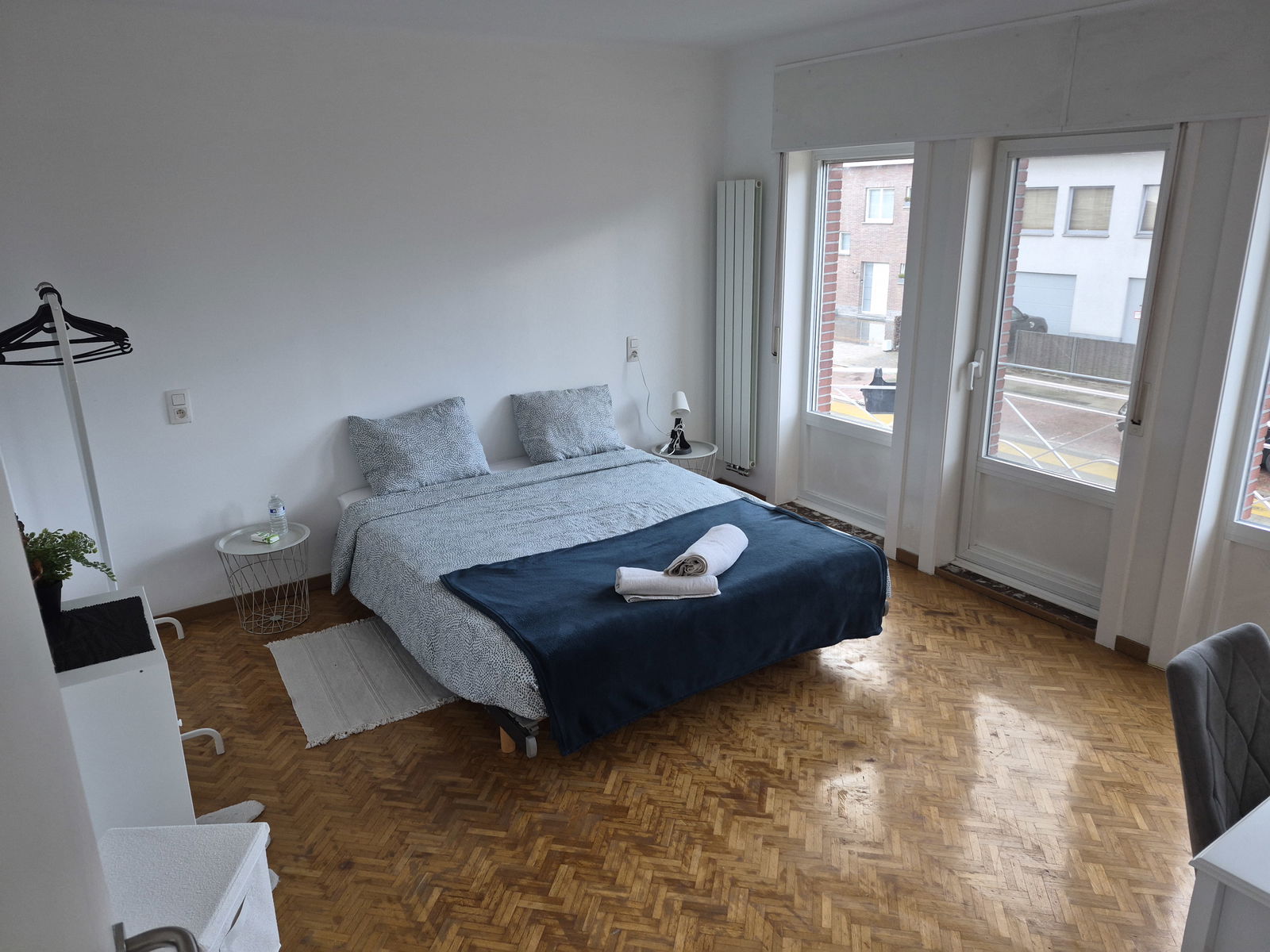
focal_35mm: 23
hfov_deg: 73.9
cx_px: 635
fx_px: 844
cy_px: 476
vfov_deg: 58.9
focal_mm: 5.4
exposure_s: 1/100
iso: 250
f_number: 1.8
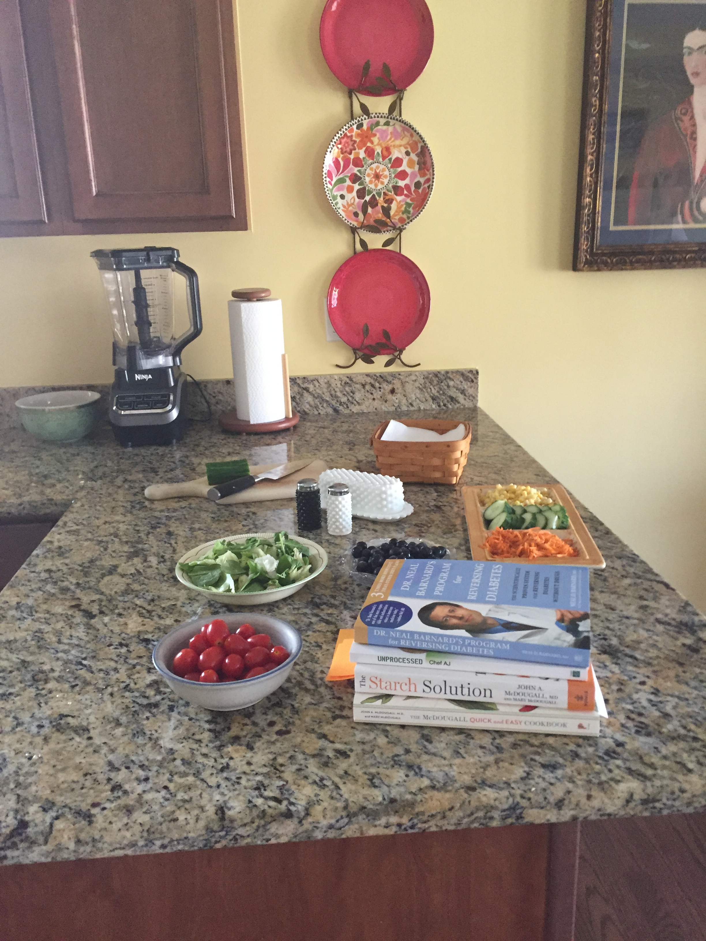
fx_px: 789
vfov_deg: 61.7
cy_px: 470
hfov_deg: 48.2
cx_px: 353
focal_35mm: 29
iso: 200
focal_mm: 4.15
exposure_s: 1/30
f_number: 2.2
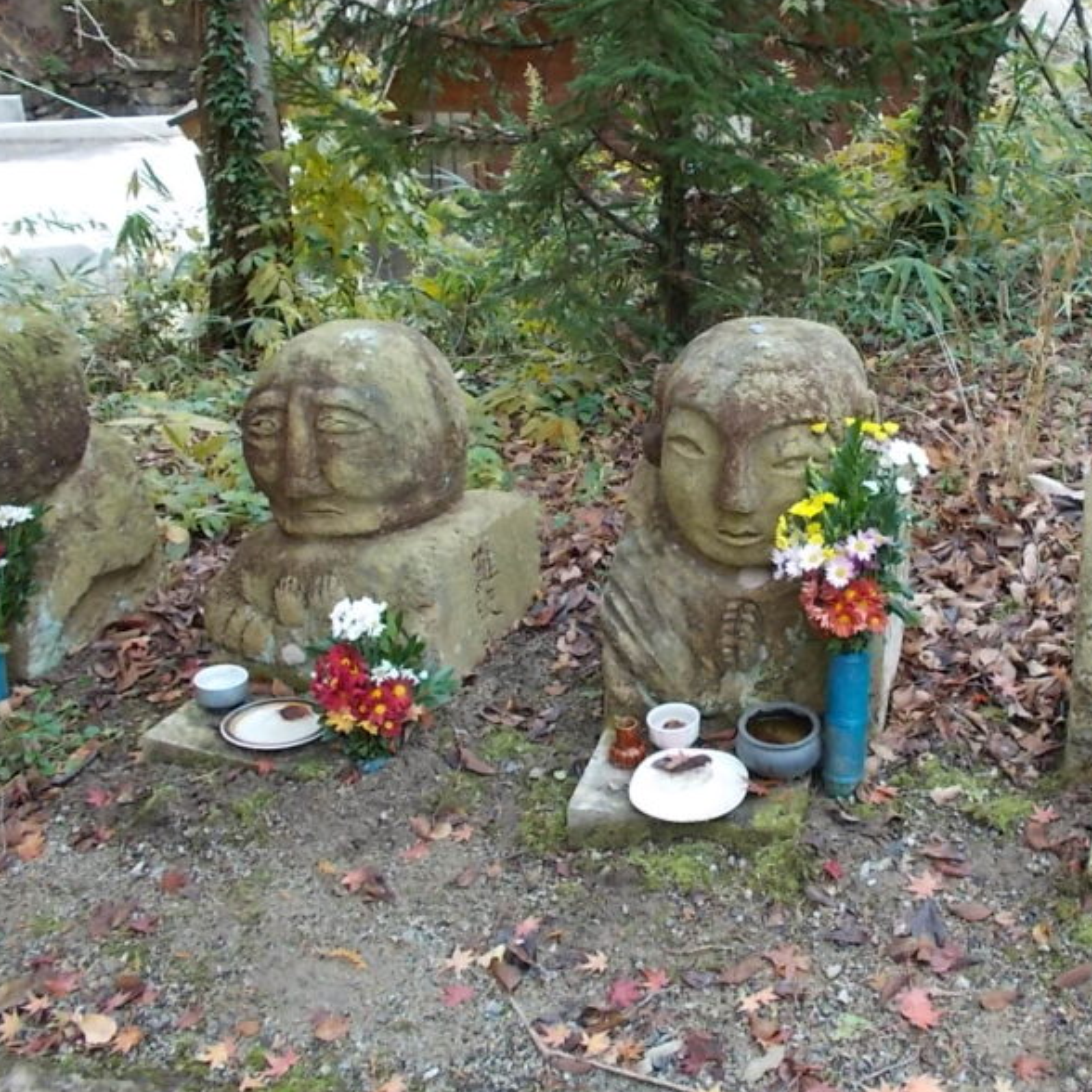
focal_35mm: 40
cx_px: 763
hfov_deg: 41.1
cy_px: 442
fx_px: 1428
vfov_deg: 41.7
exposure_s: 1/80
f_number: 3.2
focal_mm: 4.6
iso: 80
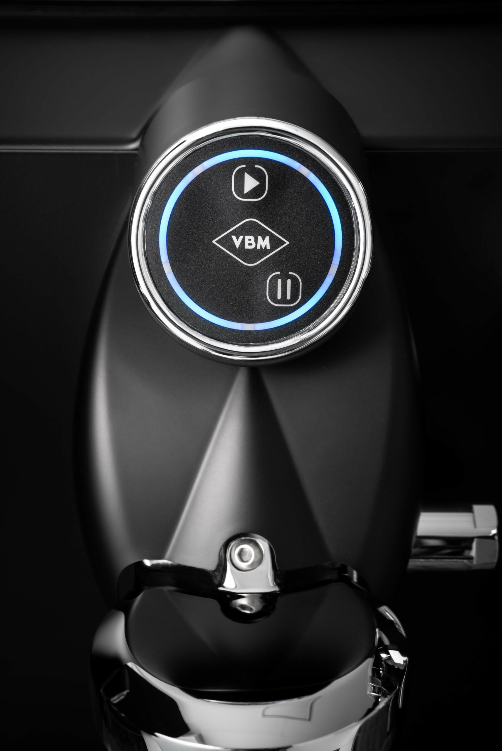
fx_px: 1463
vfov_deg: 28.8
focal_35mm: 70
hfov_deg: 19.5
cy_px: 376
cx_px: 251
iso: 125
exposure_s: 1
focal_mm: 70
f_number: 14
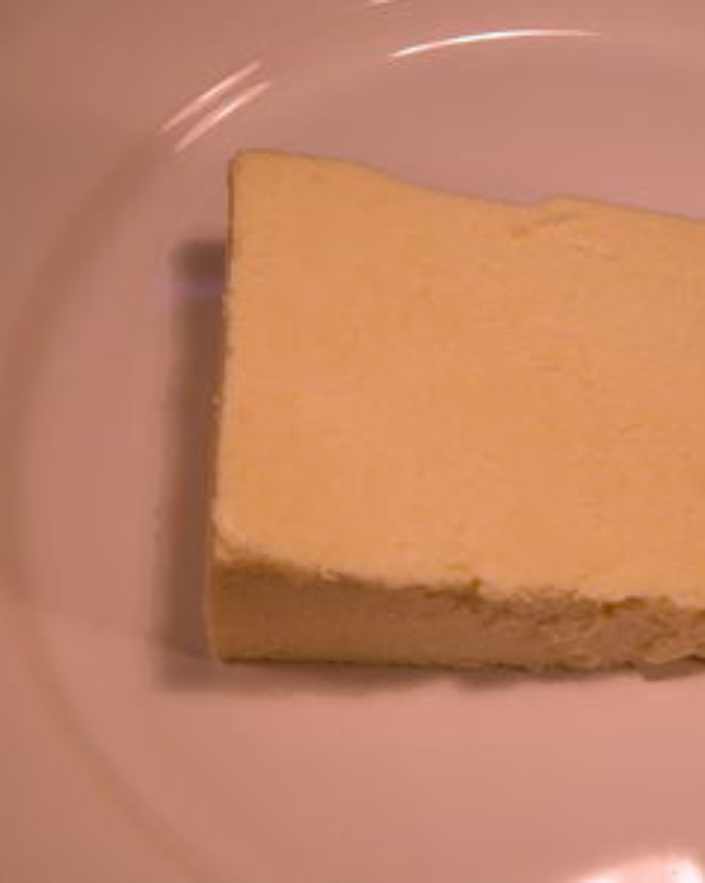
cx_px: 578
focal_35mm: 152
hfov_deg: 10.1
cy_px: 442
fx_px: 3968
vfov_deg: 12.7
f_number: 3.7
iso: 100
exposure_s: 1/117
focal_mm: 29.5
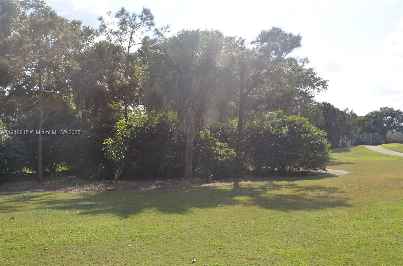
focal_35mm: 27
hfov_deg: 67.5
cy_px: 133
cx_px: 202
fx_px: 302
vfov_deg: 47.7
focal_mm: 18
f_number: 8
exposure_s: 1/200
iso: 100
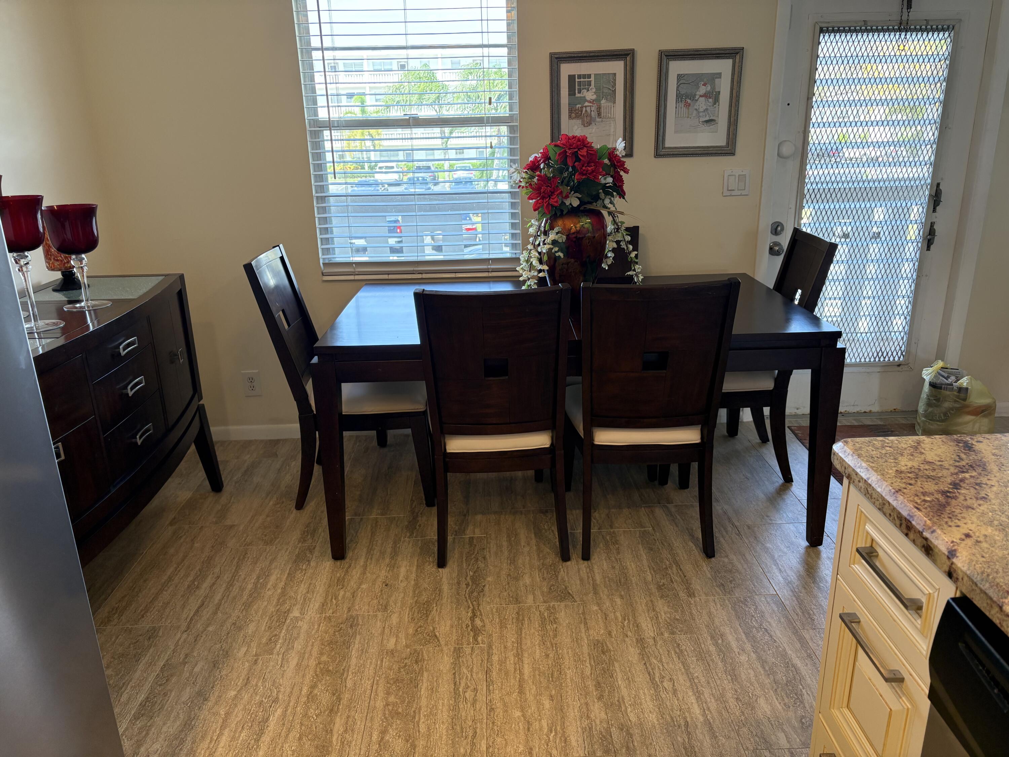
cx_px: 504
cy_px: 378
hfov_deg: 67.3
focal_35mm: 26
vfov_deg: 53.1
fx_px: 758
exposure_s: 1/120
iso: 125
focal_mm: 5.96
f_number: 1.6
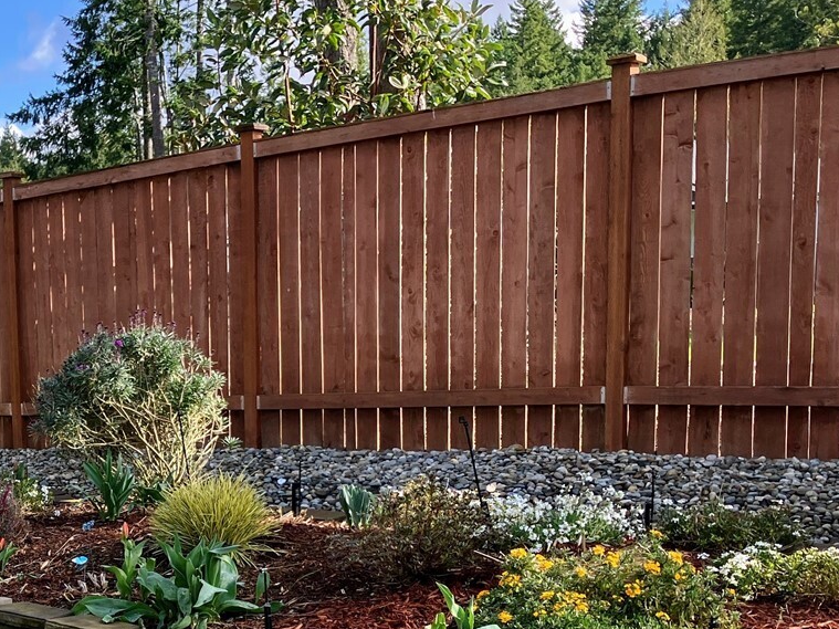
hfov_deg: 30.6
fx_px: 1430
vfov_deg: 24.1
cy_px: 573
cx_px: 14
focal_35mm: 59
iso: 32
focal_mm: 3.99
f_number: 1.8
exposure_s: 1/442
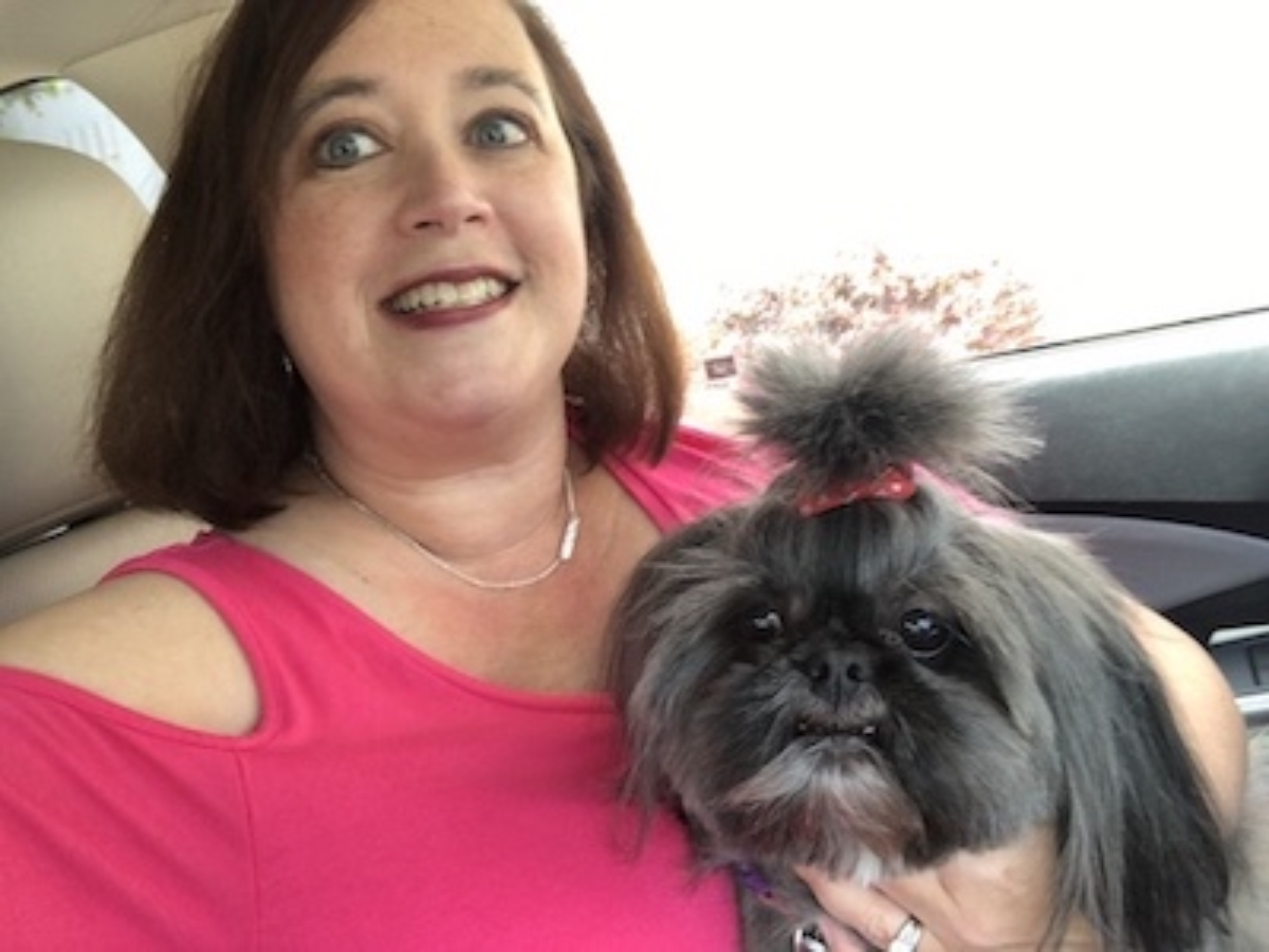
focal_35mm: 32
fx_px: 1173
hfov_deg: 56.8
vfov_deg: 44.2
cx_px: 634
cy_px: 476
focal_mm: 2.87
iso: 64
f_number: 2.2
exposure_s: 1/120
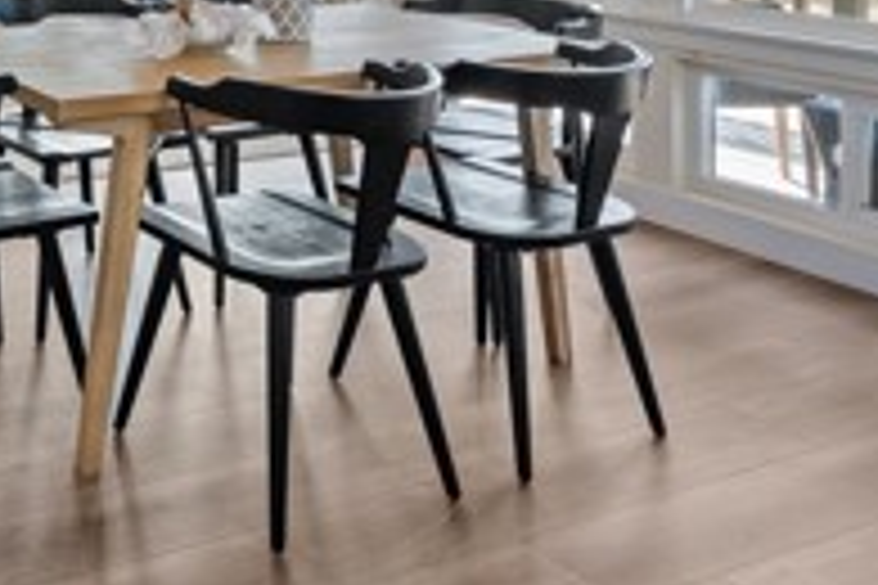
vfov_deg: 25.9
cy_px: -133
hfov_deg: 36.0
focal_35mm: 46
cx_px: -99
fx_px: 1122
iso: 100
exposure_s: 1/15
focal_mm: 14
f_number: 8
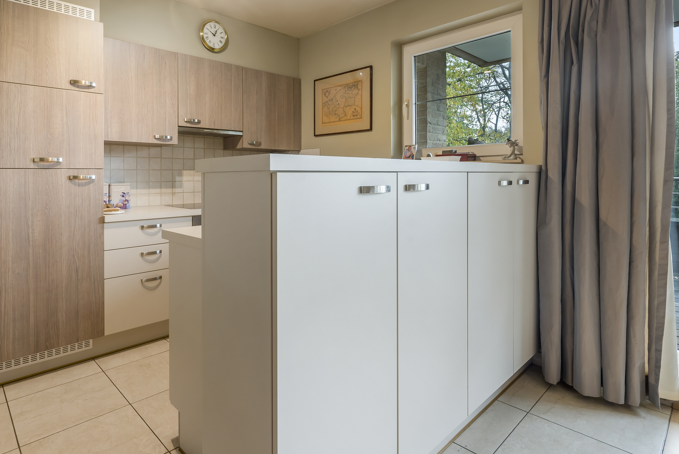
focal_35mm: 20
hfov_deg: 83.6
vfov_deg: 61.5
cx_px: 298
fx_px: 377
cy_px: 184
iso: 250
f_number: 8
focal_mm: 14
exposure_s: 1/4
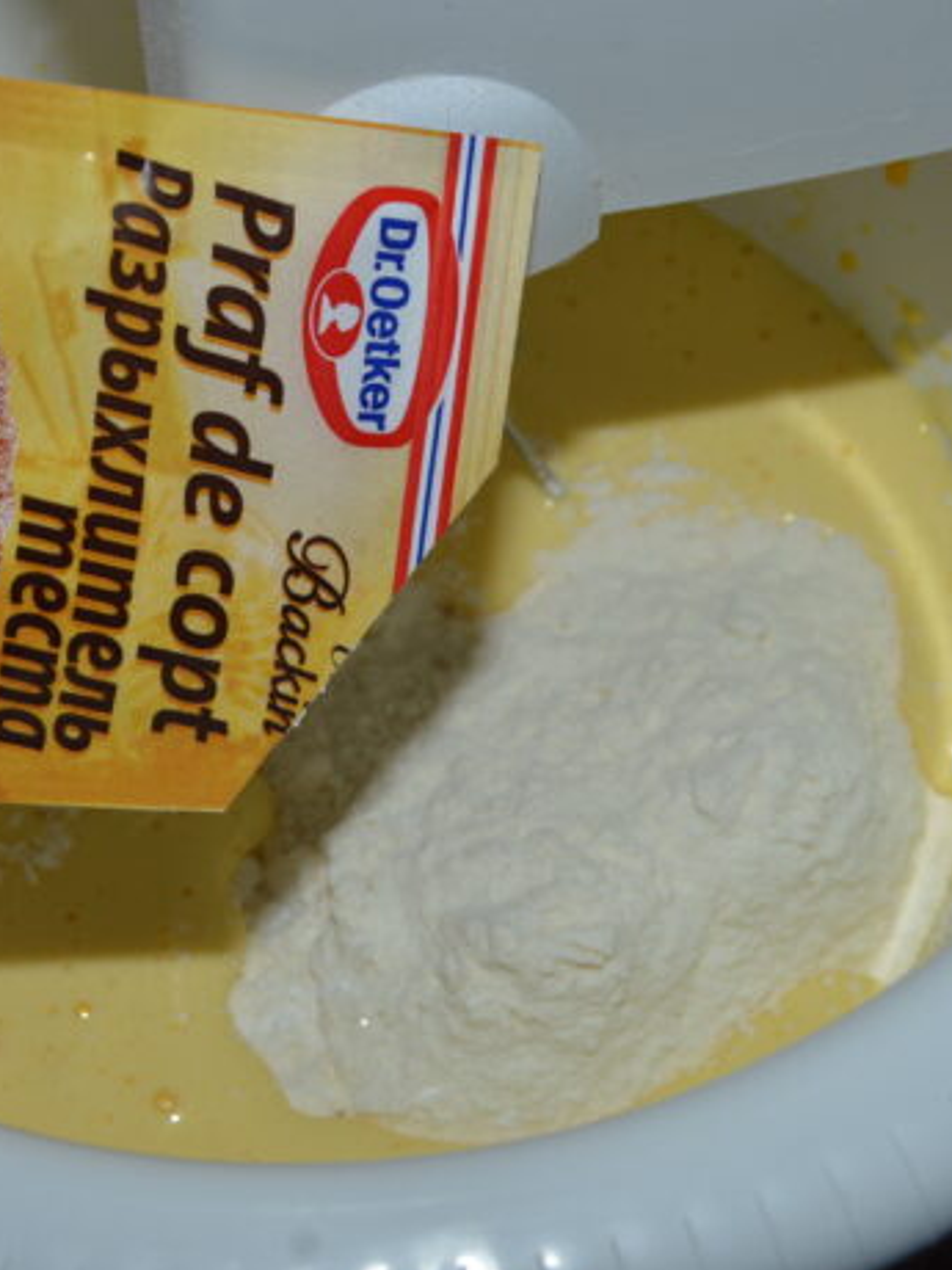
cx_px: 373
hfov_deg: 25.6
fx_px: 2090
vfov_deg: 33.8
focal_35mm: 57
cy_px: 639
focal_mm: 26
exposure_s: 1/60
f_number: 8
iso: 100
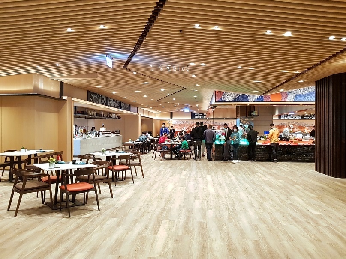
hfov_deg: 67.3
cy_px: 130
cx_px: 173
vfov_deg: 53.1
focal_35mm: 26
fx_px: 260
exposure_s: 1/17
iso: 200
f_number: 1.7
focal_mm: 4.3
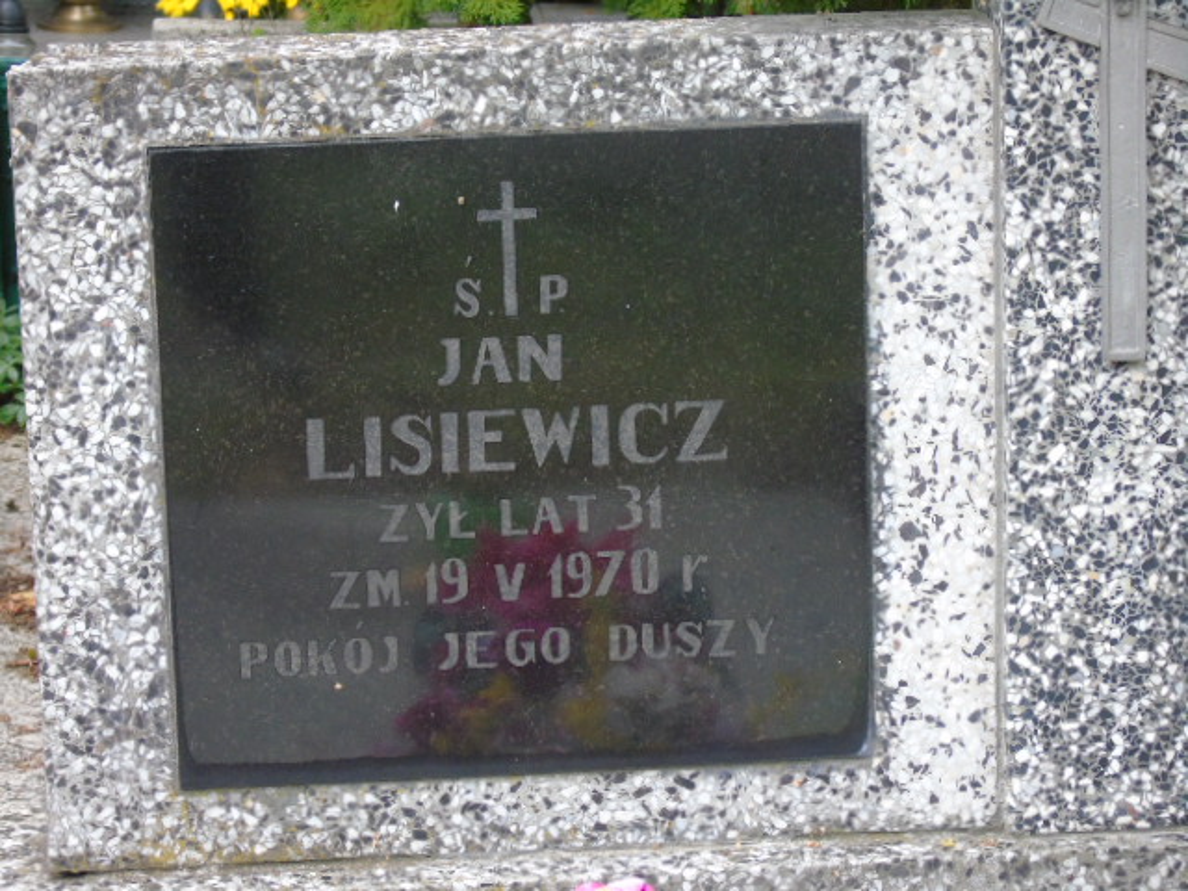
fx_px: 4873
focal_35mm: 142
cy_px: 446
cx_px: 594
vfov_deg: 10.4
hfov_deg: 13.9
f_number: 4.7
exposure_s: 1/125
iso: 400
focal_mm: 25
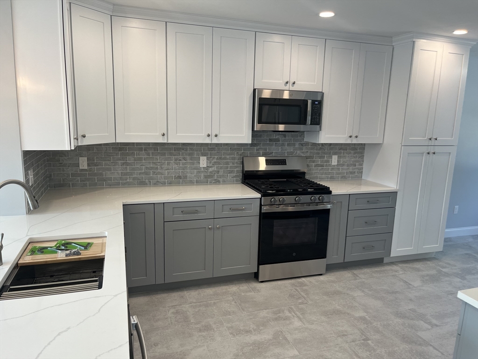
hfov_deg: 67.3
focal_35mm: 26
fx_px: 359
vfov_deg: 53.1
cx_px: 239
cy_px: 180
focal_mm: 5.1
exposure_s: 1/120
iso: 40
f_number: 1.6
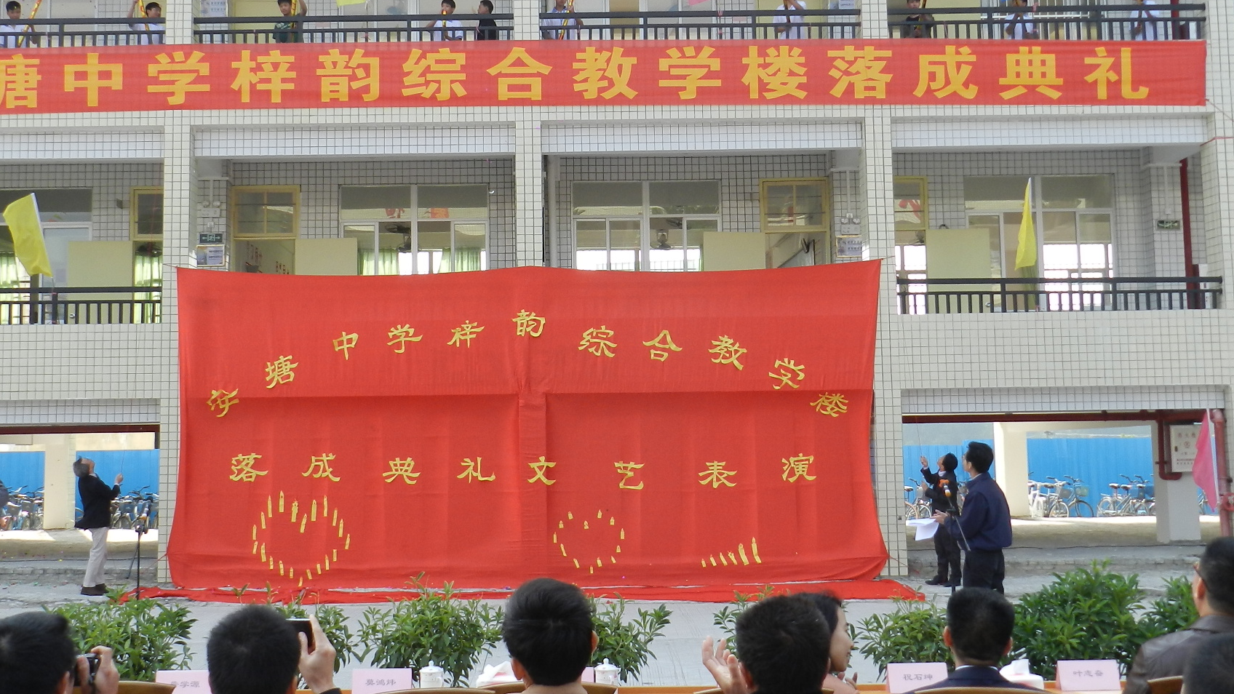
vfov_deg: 23.9
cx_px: 552
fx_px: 1636
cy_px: 258
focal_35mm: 50
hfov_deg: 41.3
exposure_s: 1/320
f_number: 4
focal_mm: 6.7
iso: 160
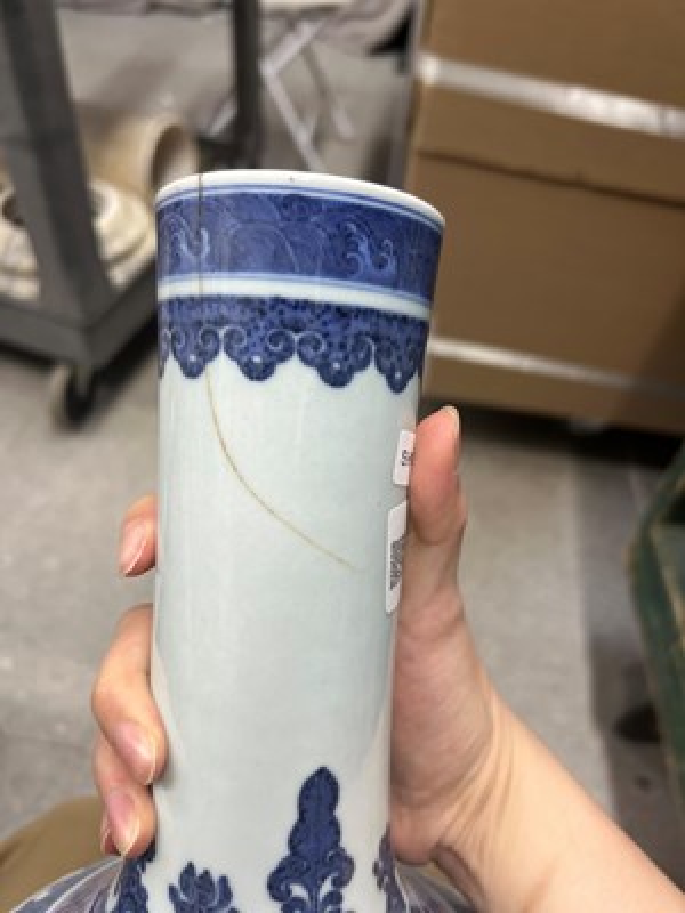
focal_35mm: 26
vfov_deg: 67.3
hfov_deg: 53.1
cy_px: 456
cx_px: 342
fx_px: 686
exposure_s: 1/60
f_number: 1.5
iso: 64
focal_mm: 5.7
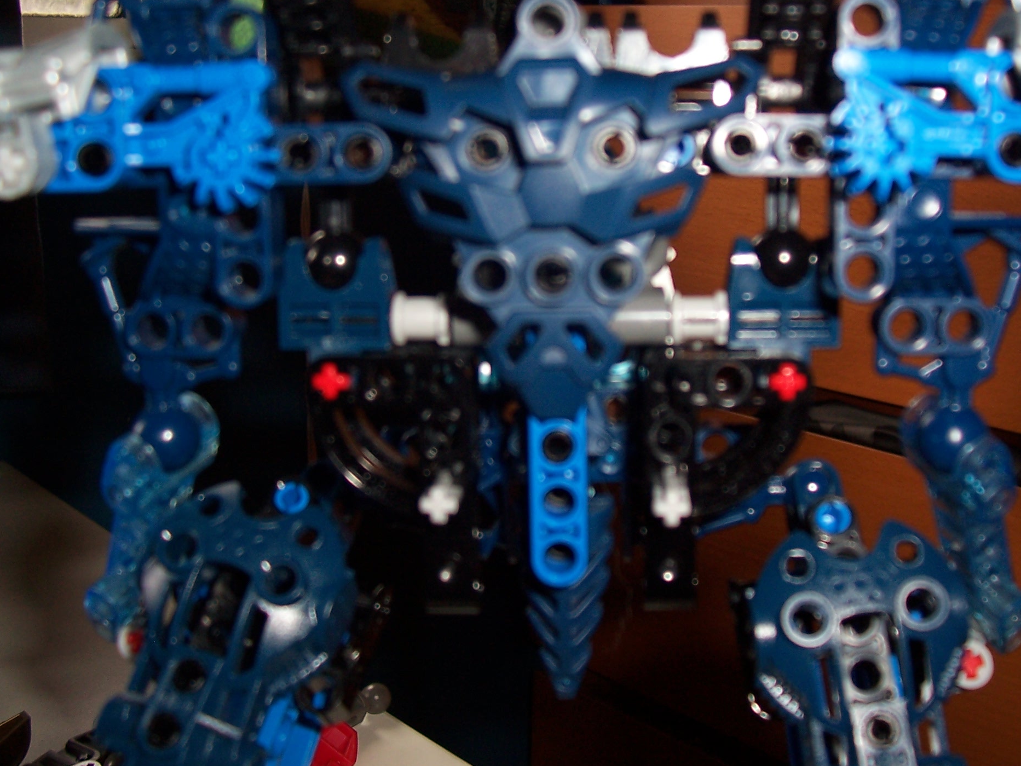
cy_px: 300
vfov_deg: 34.2
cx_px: 566
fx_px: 1239
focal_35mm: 42
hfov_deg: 44.7
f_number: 2.7
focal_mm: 5.6
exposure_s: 1/60
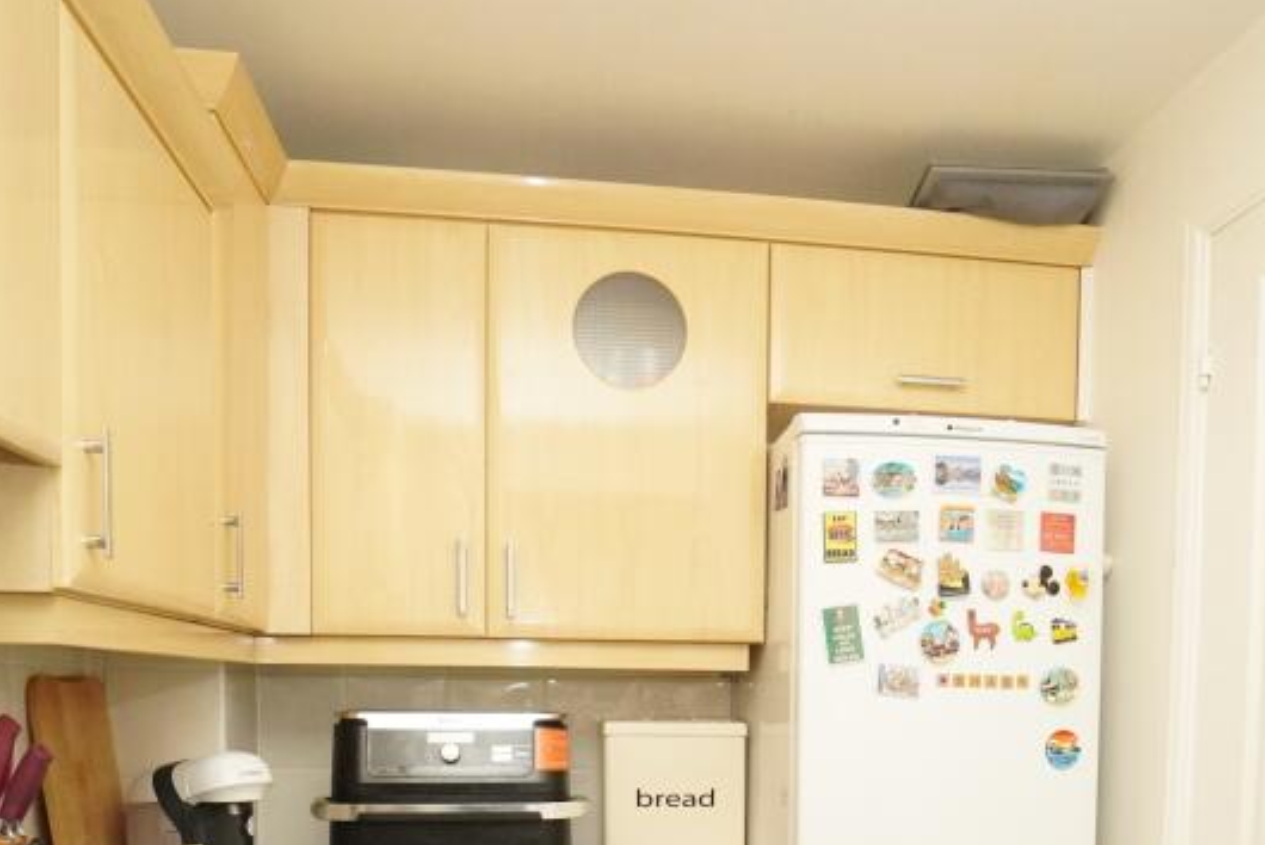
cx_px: 711
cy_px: 773
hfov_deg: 63.4
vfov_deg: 41.2
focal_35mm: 29
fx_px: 1020
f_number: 4
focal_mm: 10
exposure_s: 1/60
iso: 4000
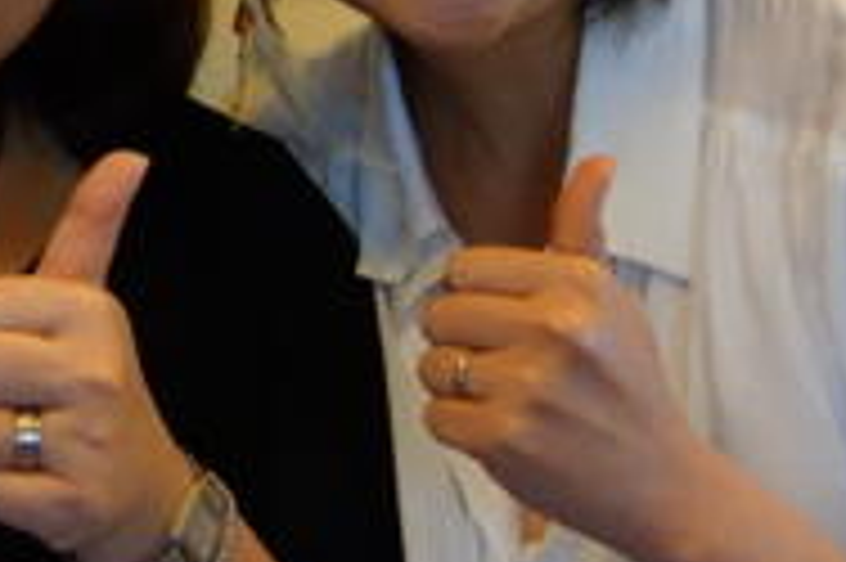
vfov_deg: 11.5
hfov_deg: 16.3
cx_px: -248
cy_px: 106
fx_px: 2794
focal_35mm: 119
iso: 800
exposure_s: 1/60
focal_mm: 10.4
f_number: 1.8
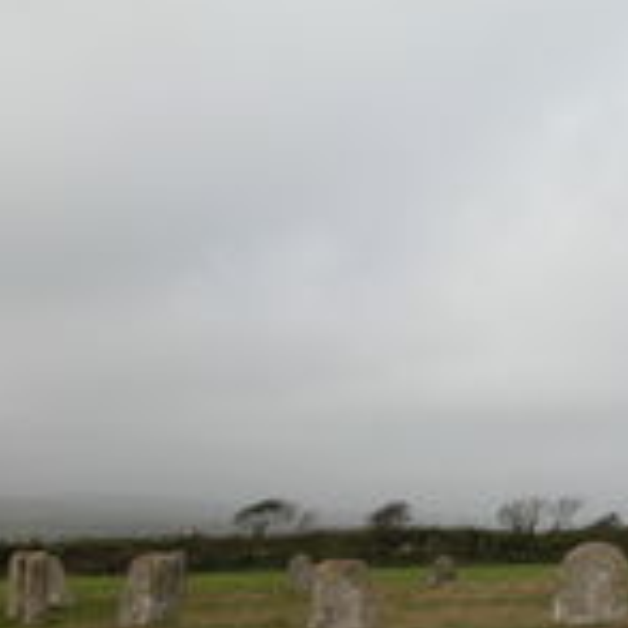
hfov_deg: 18.9
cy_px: 517
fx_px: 1827
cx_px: 645
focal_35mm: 89
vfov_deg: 19.3
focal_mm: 9.5
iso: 100
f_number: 5.7
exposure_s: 1/297
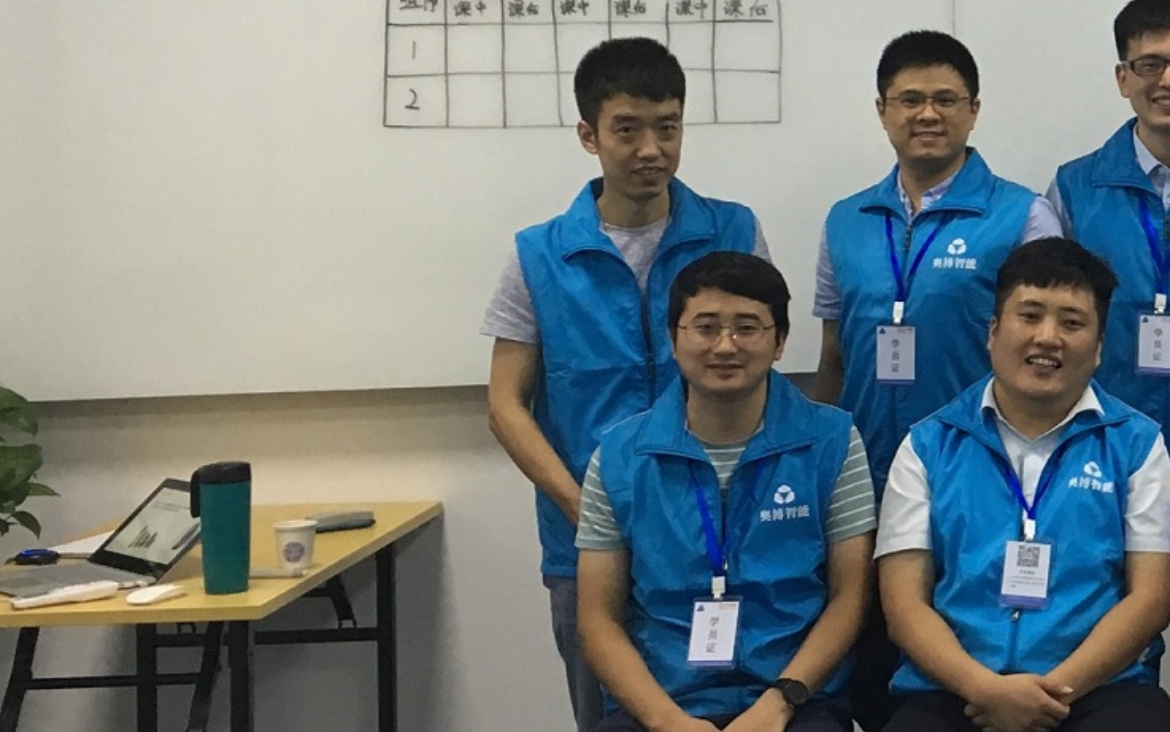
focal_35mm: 82
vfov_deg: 15.8
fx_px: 2615
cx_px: 1432
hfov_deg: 23.0
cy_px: 114
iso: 100
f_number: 2.2
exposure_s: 1/33
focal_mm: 4.15
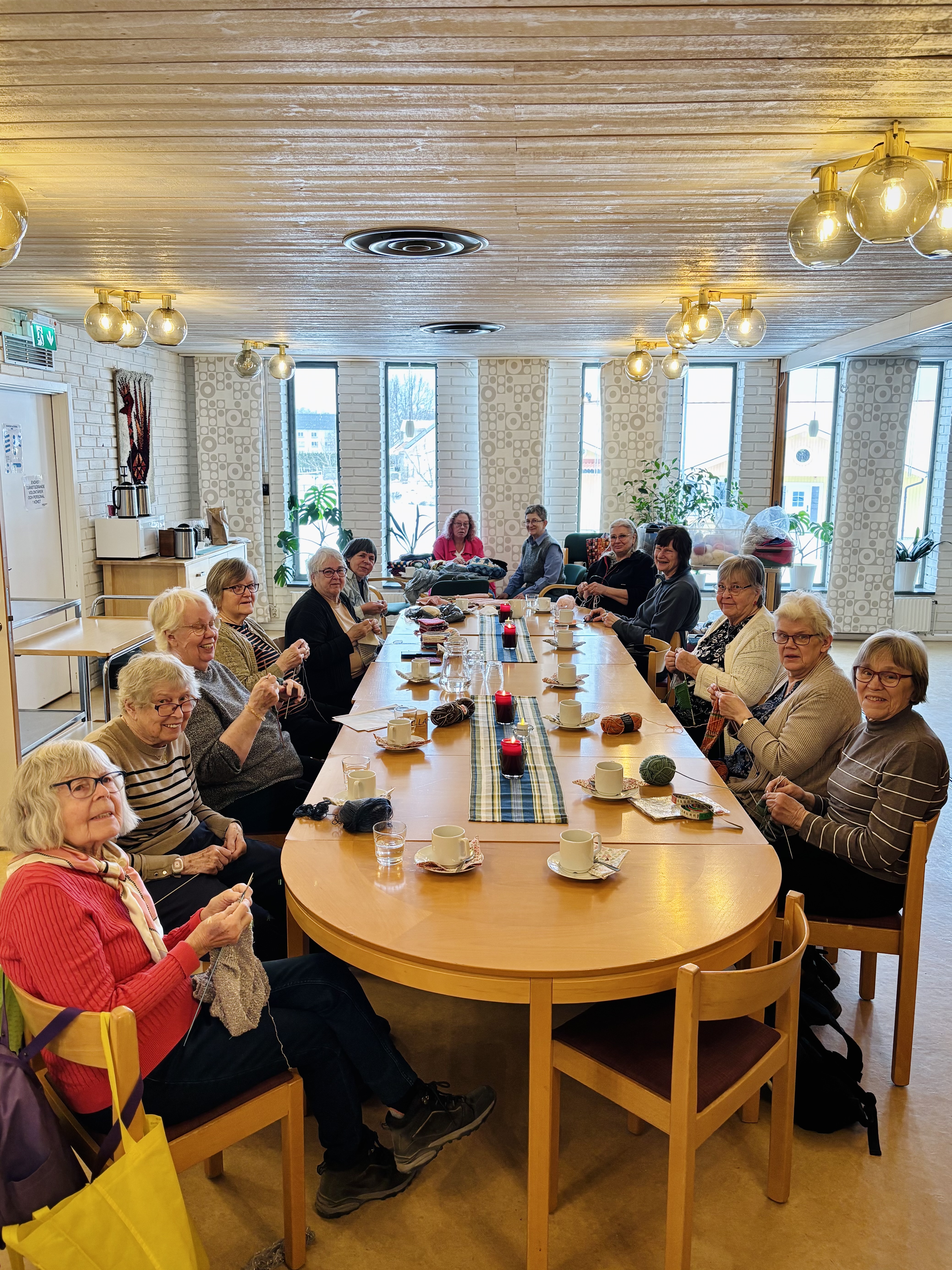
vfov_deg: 67.3
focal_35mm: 26
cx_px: 476
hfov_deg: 53.1
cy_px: 635
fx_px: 953
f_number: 1.6
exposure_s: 1/100
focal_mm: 5.96
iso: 125
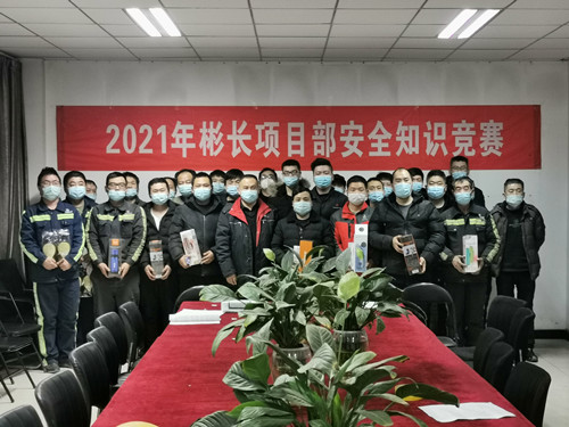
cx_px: 284
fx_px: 871
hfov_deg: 36.2
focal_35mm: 53
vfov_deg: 27.5
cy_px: 214
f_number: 1.8
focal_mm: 5.58
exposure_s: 1/33.3
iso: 320
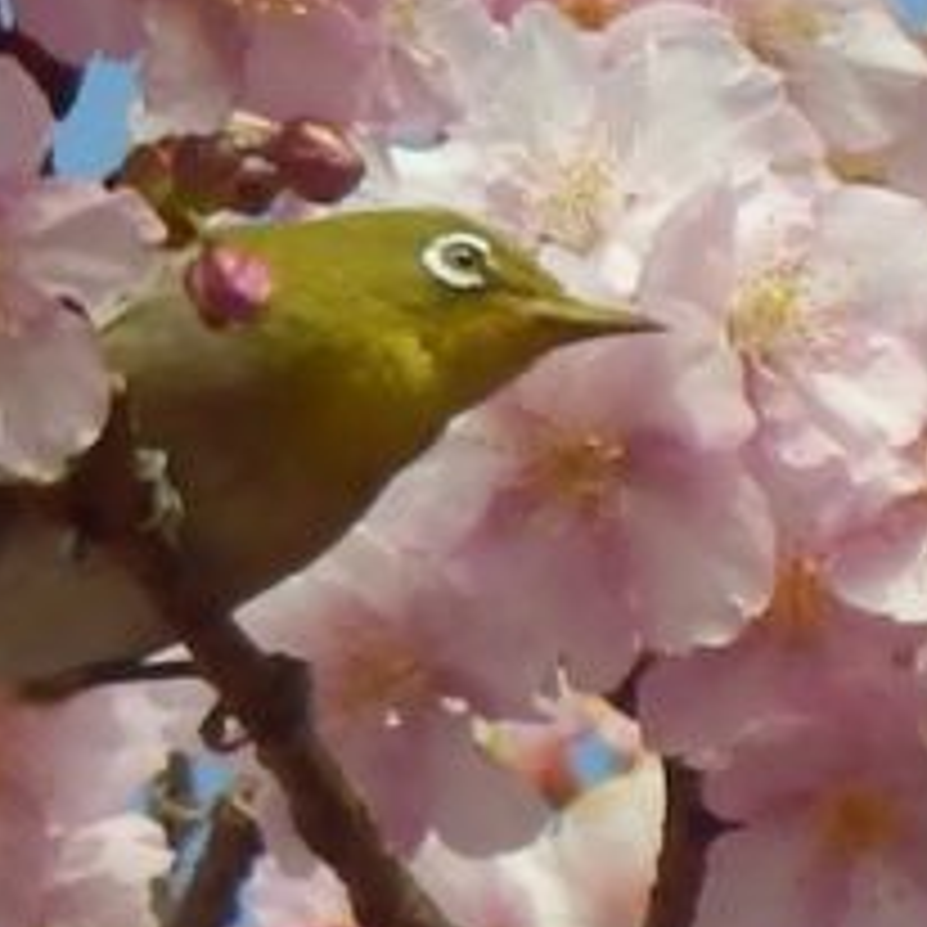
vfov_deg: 2.1
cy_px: 965
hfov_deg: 2.1
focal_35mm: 825
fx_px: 24995
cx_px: 414
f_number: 5.8
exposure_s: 1/250
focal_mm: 42.5
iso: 80
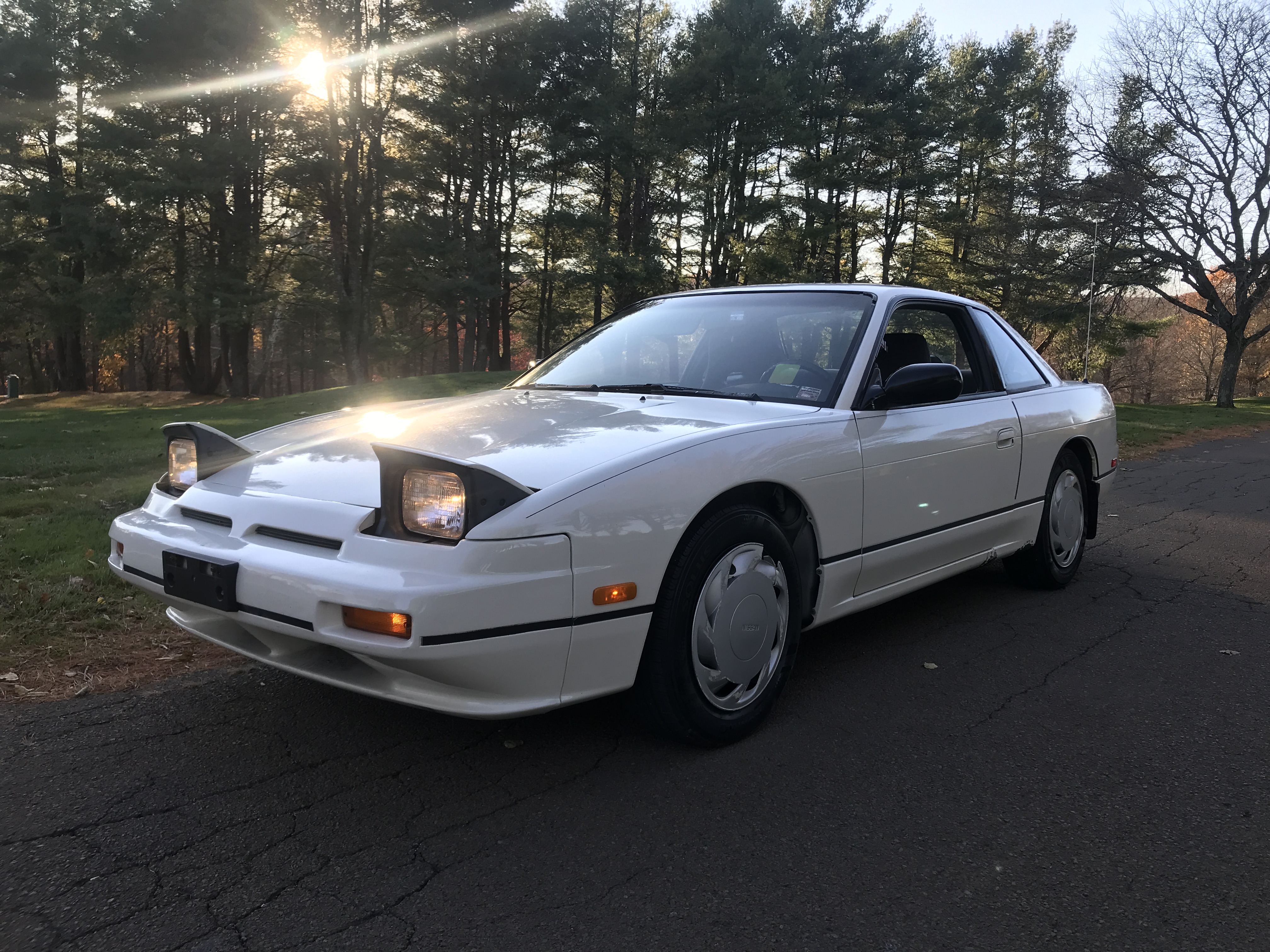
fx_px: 1027
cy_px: 476
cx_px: 635
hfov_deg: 63.4
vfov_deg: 49.7
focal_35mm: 28
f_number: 1.8
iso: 20
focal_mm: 3.99
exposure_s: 1/463
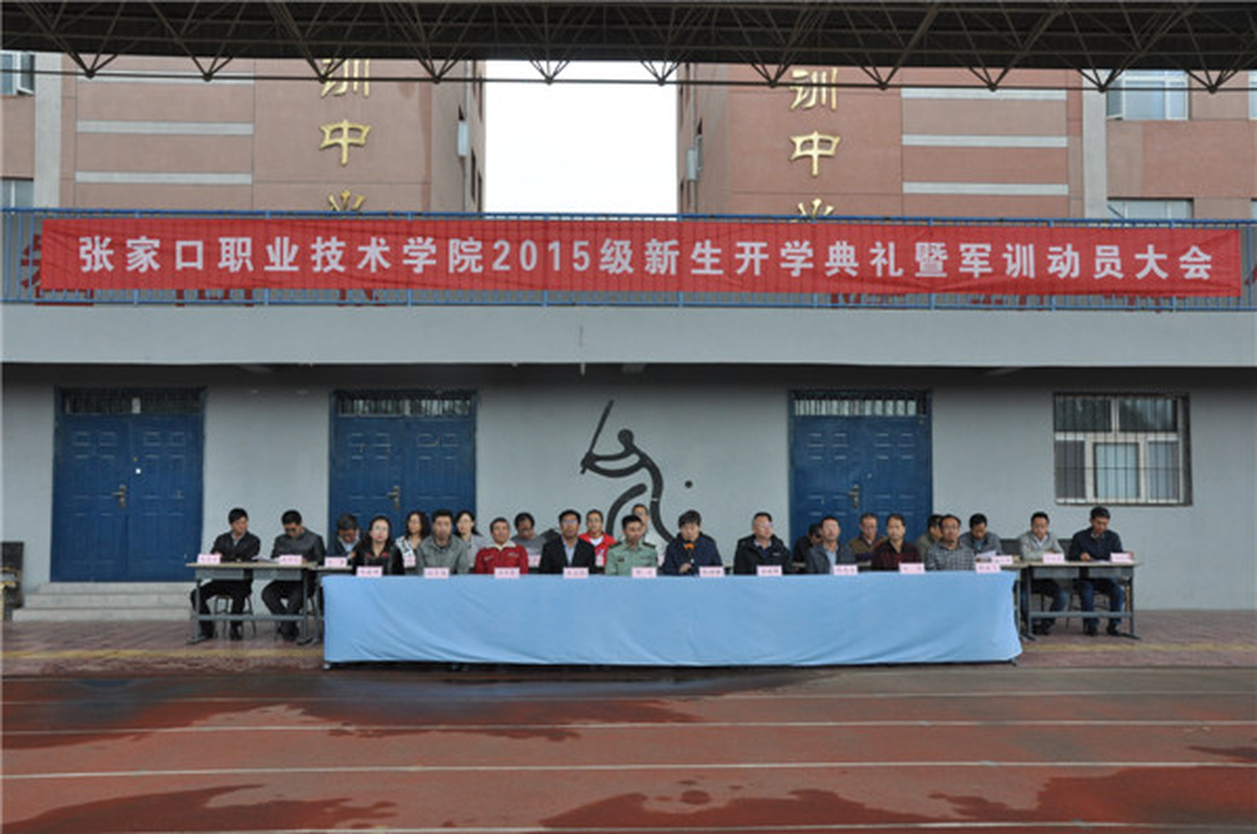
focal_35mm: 36
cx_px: 628
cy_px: 417
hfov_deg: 53.2
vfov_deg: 36.8
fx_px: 1255
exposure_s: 1/125
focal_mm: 24
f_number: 11
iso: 400
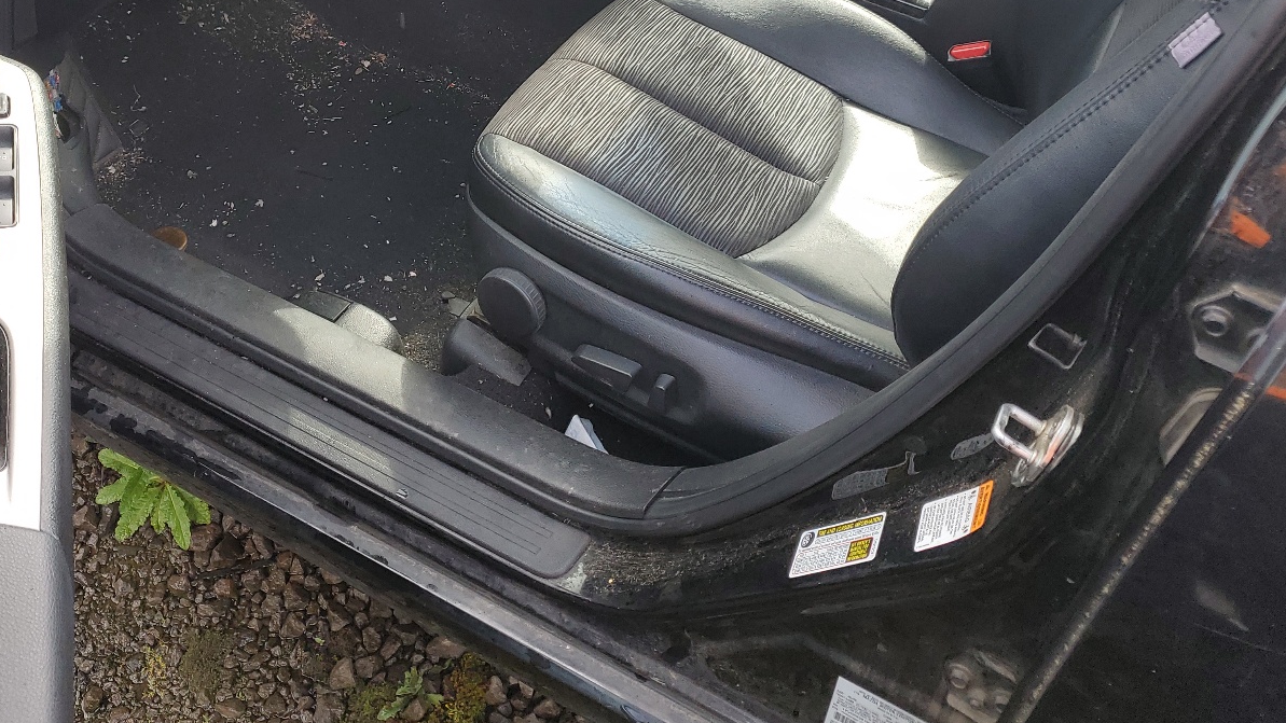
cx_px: 475
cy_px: 80
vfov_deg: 29.9
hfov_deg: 52.2
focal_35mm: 38
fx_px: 1296
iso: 50
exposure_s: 1/286
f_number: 1.5
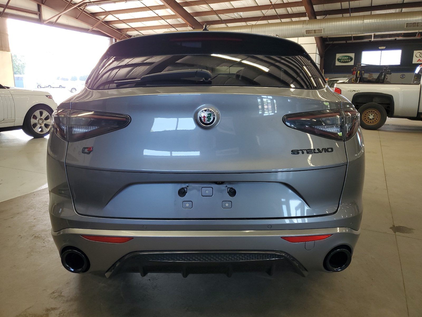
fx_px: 317
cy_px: 158
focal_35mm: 26
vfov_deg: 53.1
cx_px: 211
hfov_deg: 67.3
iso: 55
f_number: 1.5
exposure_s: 1/60.2
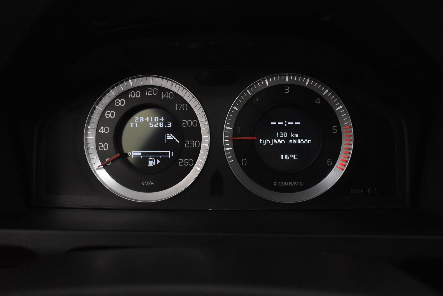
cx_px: 222
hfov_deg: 67.4
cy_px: 148
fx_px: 332
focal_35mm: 27
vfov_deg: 47.9
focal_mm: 18
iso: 3200
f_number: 5
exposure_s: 1/100
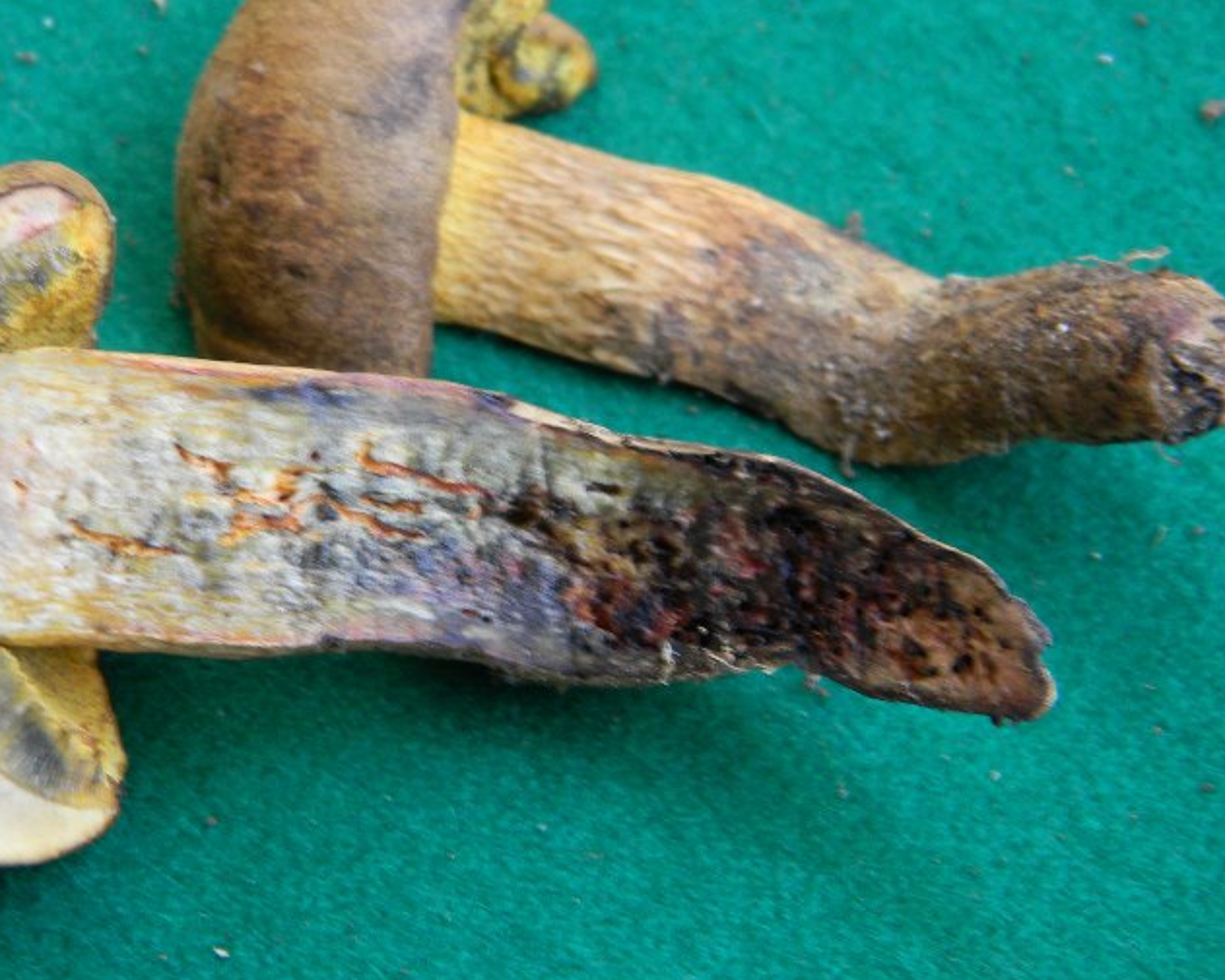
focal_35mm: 130
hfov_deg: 14.8
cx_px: 478
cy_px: 423
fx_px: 4714
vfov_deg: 11.9
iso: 138
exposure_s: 1/30
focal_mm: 19
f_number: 4.7
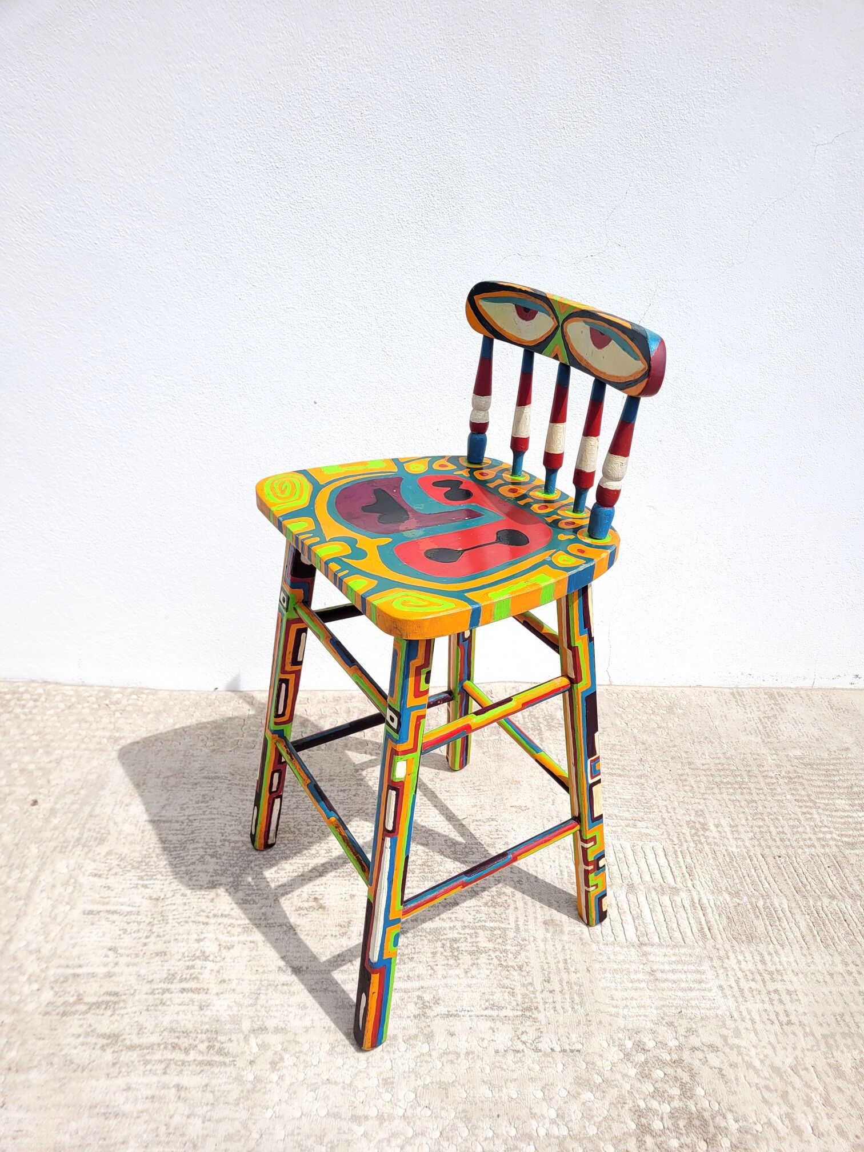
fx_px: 865
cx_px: 432
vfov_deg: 67.3
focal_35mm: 26
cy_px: 576
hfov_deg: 53.1
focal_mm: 5.4
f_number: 1.8
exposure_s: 1/3427
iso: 40
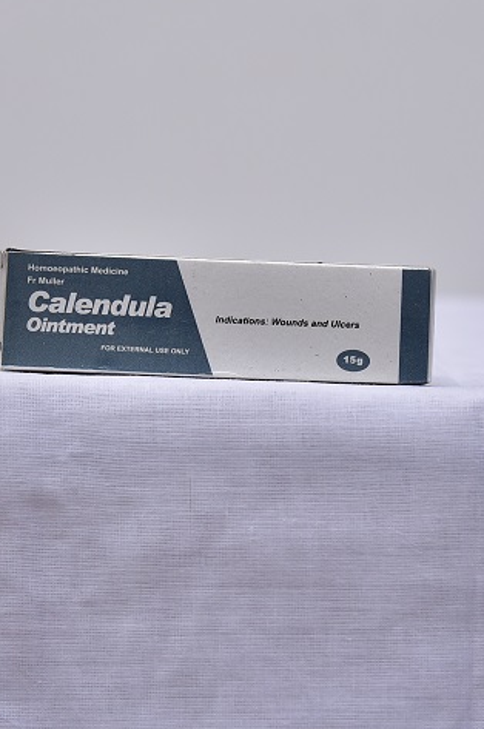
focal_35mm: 69
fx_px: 1395
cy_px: 359
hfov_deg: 19.7
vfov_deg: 29.3
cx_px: 220
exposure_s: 1/160
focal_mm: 62
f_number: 4.5
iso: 1250
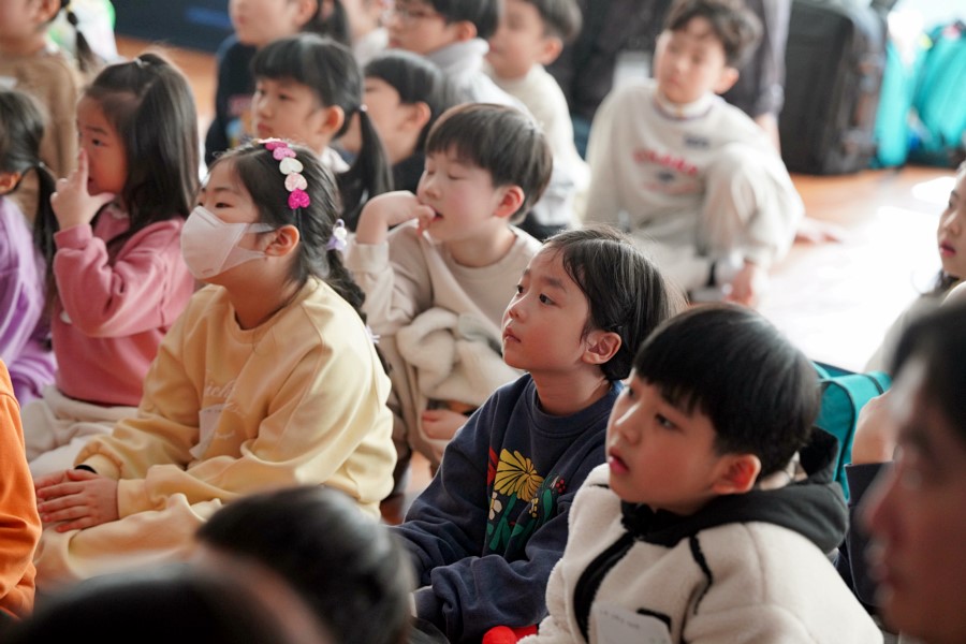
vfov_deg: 10.3
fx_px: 3569
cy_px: 322
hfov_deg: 15.4
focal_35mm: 133
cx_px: 483
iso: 2500
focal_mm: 133
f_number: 4
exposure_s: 1/160
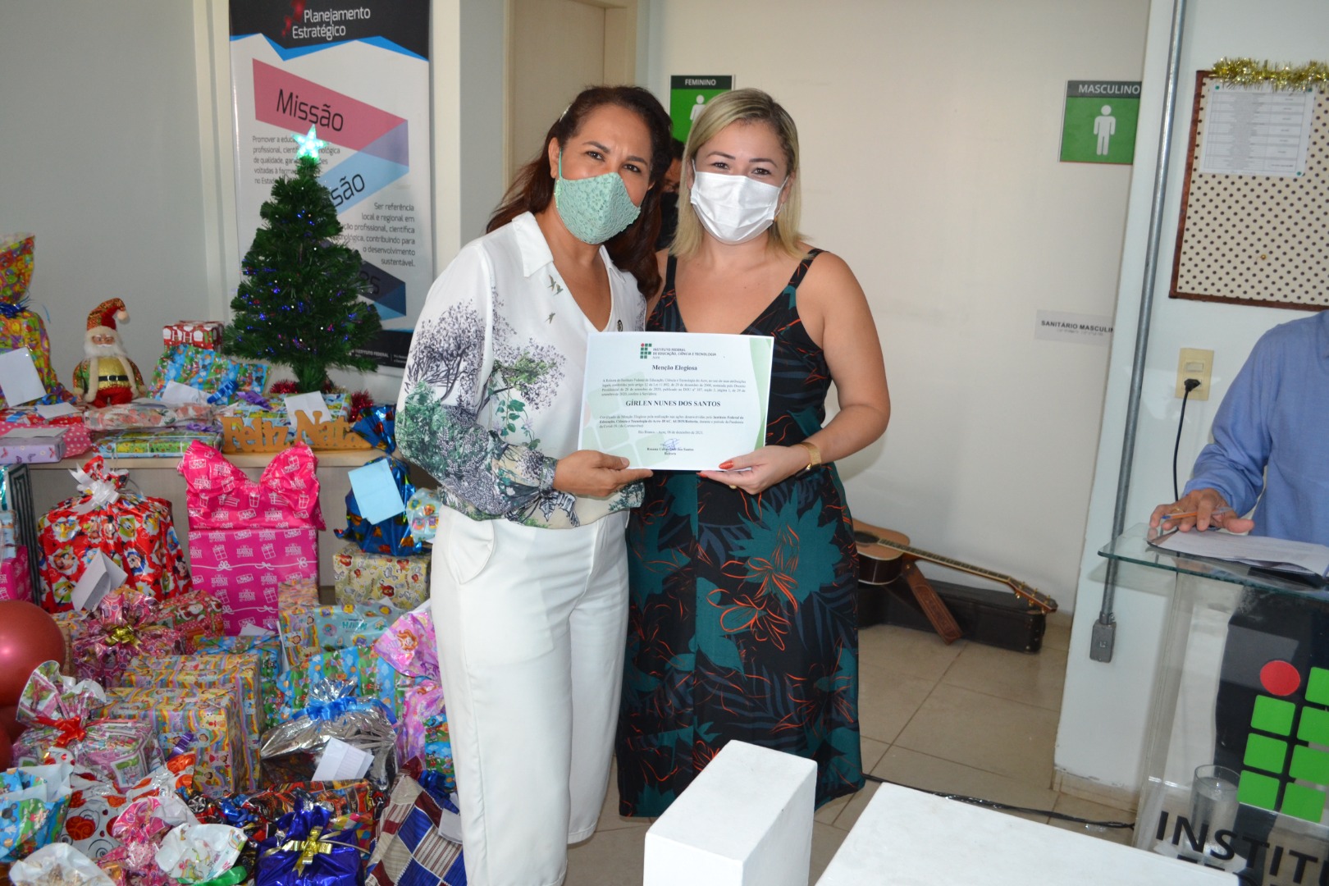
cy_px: 443
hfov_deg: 61.9
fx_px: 1107
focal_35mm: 30
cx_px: 664
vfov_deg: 43.6
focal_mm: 20
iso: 800
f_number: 3.8
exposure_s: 1/60
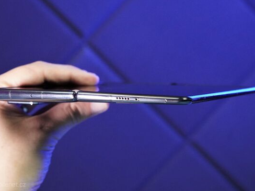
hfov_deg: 37.5
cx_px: 118
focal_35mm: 51
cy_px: 96
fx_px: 376
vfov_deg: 28.6
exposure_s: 1/250
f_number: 8
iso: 10000
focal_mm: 46
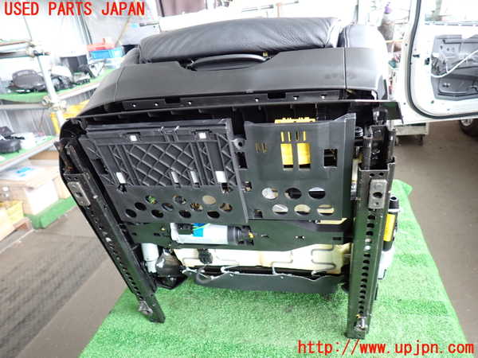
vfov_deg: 54.9
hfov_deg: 69.4
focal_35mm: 25
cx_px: 239
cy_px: 179
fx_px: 345
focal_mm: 4.5
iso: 200
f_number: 2
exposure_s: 1/40
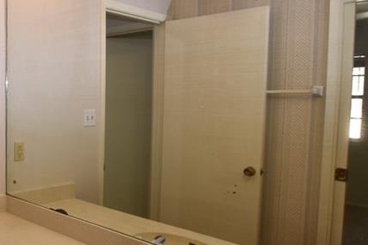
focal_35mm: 36
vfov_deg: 36.8
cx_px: 27
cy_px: 127
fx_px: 368
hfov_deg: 47.0
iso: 400
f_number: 3.5
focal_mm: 10
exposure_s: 1/60
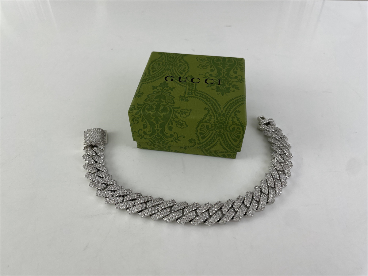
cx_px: 184
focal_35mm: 26
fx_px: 276
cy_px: 138
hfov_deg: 67.3
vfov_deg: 53.1
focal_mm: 4.2
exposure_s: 1/273
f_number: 1.6
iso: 32
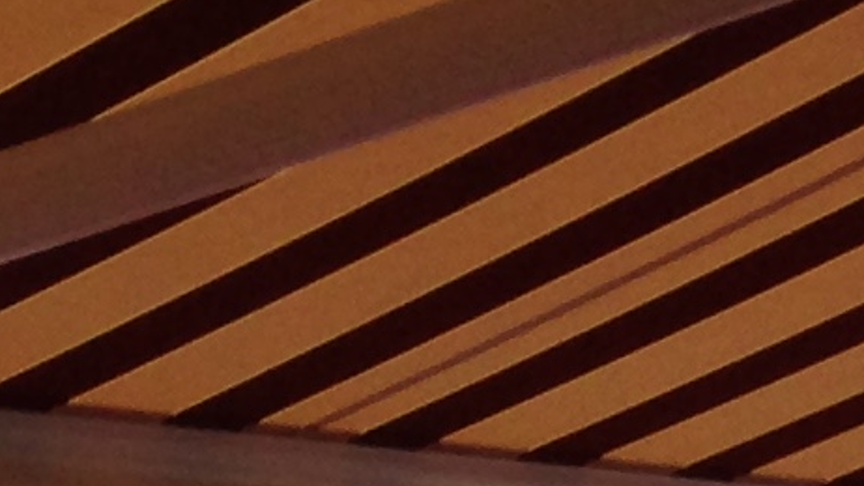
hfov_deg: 8.1
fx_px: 5820
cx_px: 1655
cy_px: 2277
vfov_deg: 4.3
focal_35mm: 254
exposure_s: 1/60
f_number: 2.4
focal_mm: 4.12
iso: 50
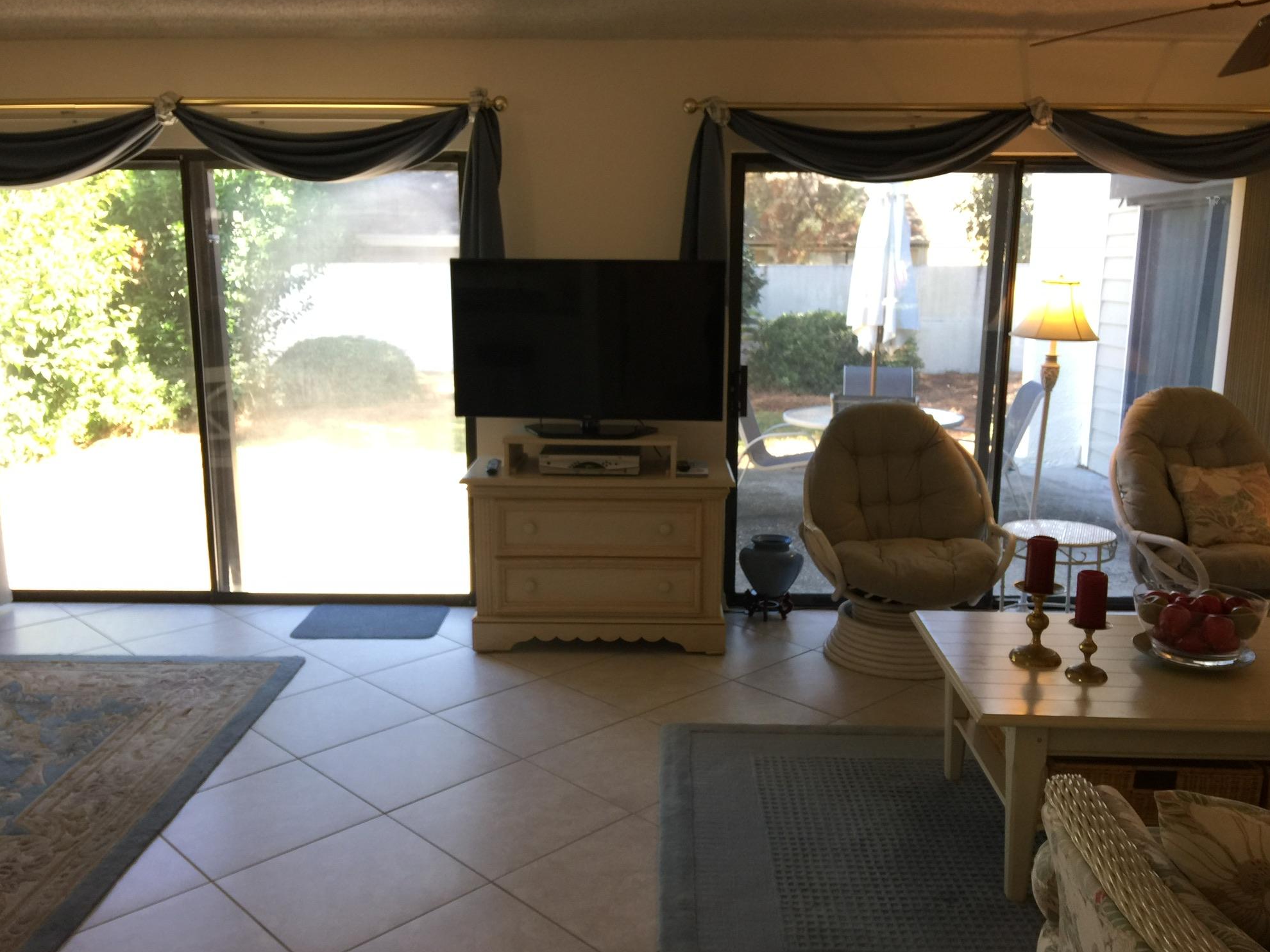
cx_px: 646
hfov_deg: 60.0
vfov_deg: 46.8
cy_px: 484
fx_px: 1101
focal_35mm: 30
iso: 32
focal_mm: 4.15
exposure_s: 1/40
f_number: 2.2
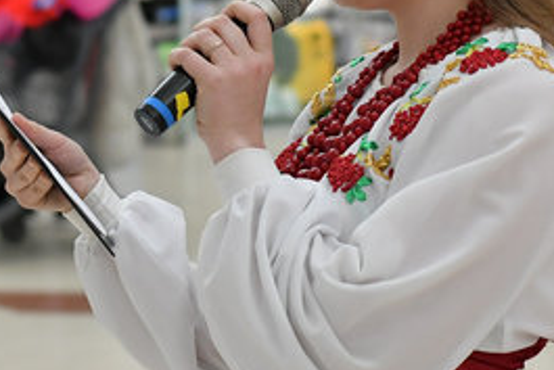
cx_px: 422
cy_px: 110
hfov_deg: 9.1
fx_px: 3480
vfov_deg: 6.1
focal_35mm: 226
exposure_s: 1/640
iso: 1600
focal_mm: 50
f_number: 3.2
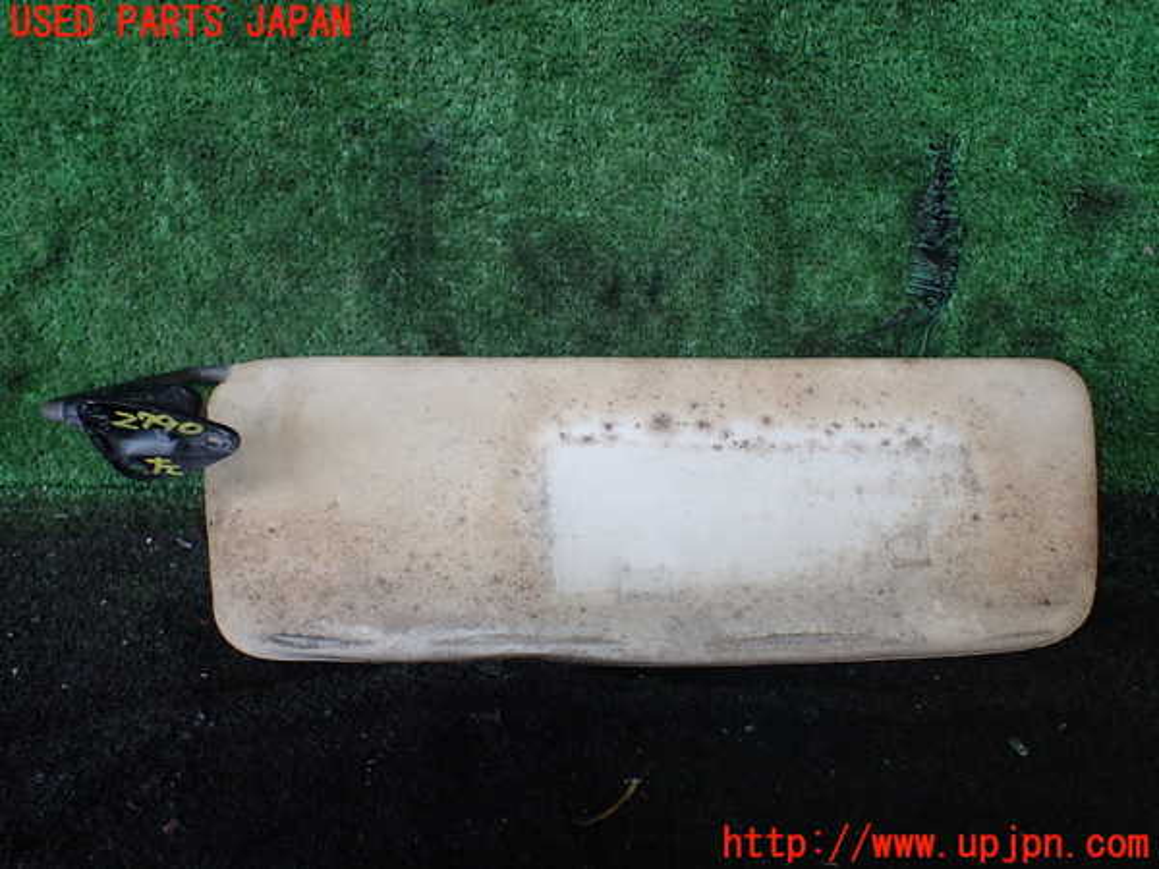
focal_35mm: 30
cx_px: 580
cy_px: 434
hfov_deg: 60.0
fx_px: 1004
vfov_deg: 46.8
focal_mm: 5.4
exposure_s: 1/160
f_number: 2.3
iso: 100
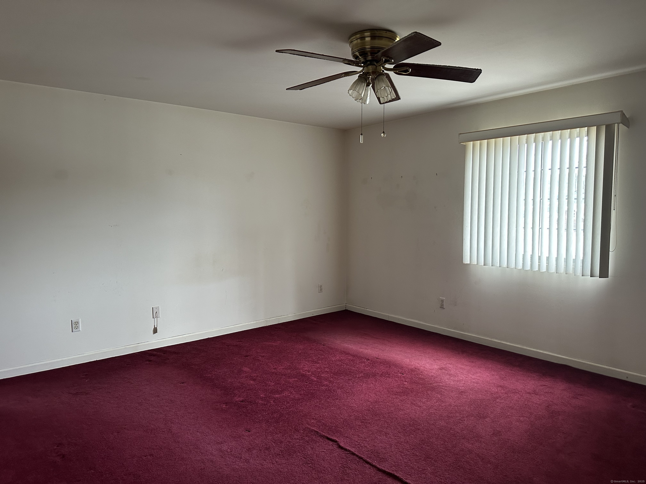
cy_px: 242
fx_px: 448
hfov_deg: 71.6
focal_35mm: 24
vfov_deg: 56.8
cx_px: 323
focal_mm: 6.86
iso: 250
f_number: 1.78
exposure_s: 1/60
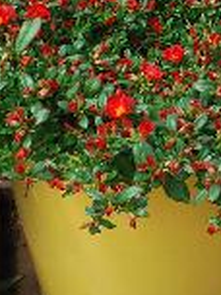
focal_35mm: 99
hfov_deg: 14.9
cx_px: 163
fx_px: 843
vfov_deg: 19.8
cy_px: 134
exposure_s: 1/60
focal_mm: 26
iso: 110
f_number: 8
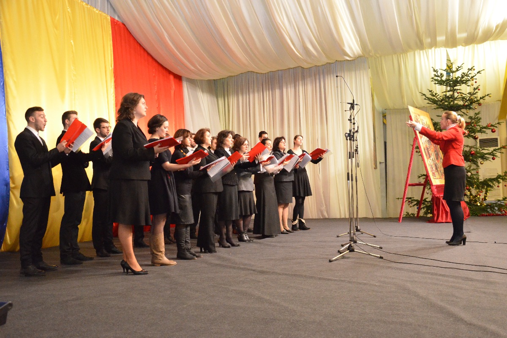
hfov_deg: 57.2
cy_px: 169
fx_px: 465
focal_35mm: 33
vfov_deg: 40.0
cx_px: 254
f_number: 4.5
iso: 4000
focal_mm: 22
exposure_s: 1/80
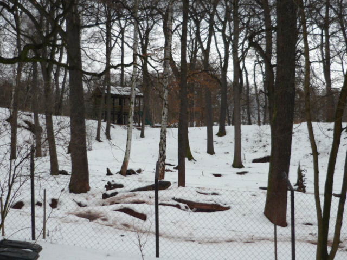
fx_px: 581
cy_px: 130
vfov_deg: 25.2
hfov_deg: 33.2
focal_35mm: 58
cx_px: 174
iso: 100
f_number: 2.9
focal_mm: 6
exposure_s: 1/250
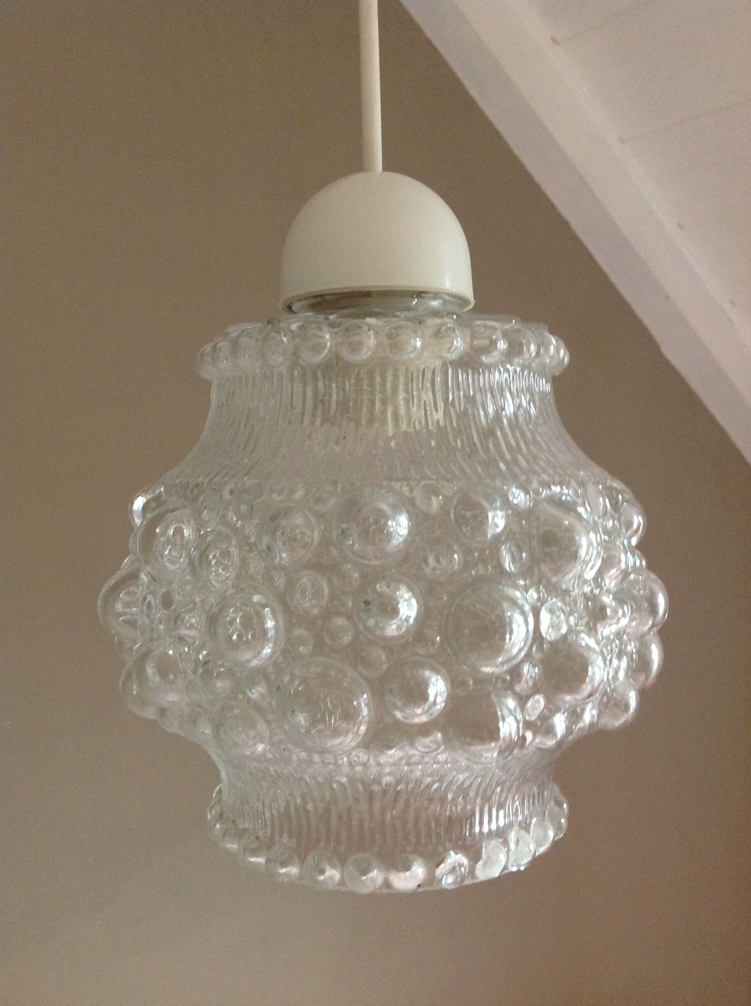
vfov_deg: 52.7
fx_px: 1015
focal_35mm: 35
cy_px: 503
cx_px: 376
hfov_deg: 40.6
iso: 200
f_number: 2.4
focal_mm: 4.28
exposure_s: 1/15
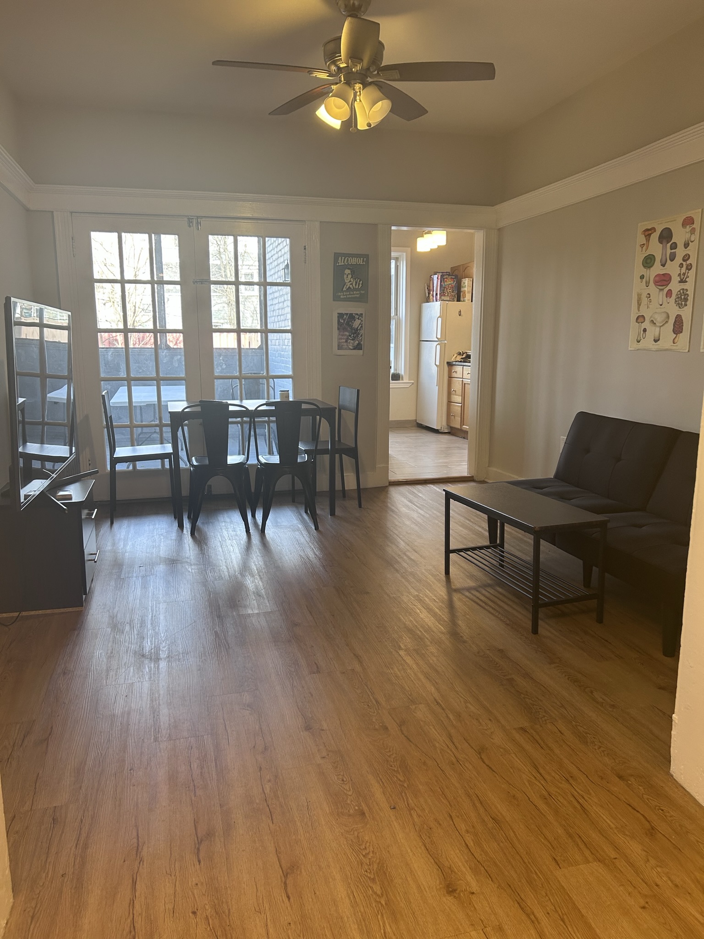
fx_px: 705
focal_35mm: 26
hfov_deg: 53.1
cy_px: 470
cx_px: 352
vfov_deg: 67.3
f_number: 1.5
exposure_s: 1/60
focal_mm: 5.7
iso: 100
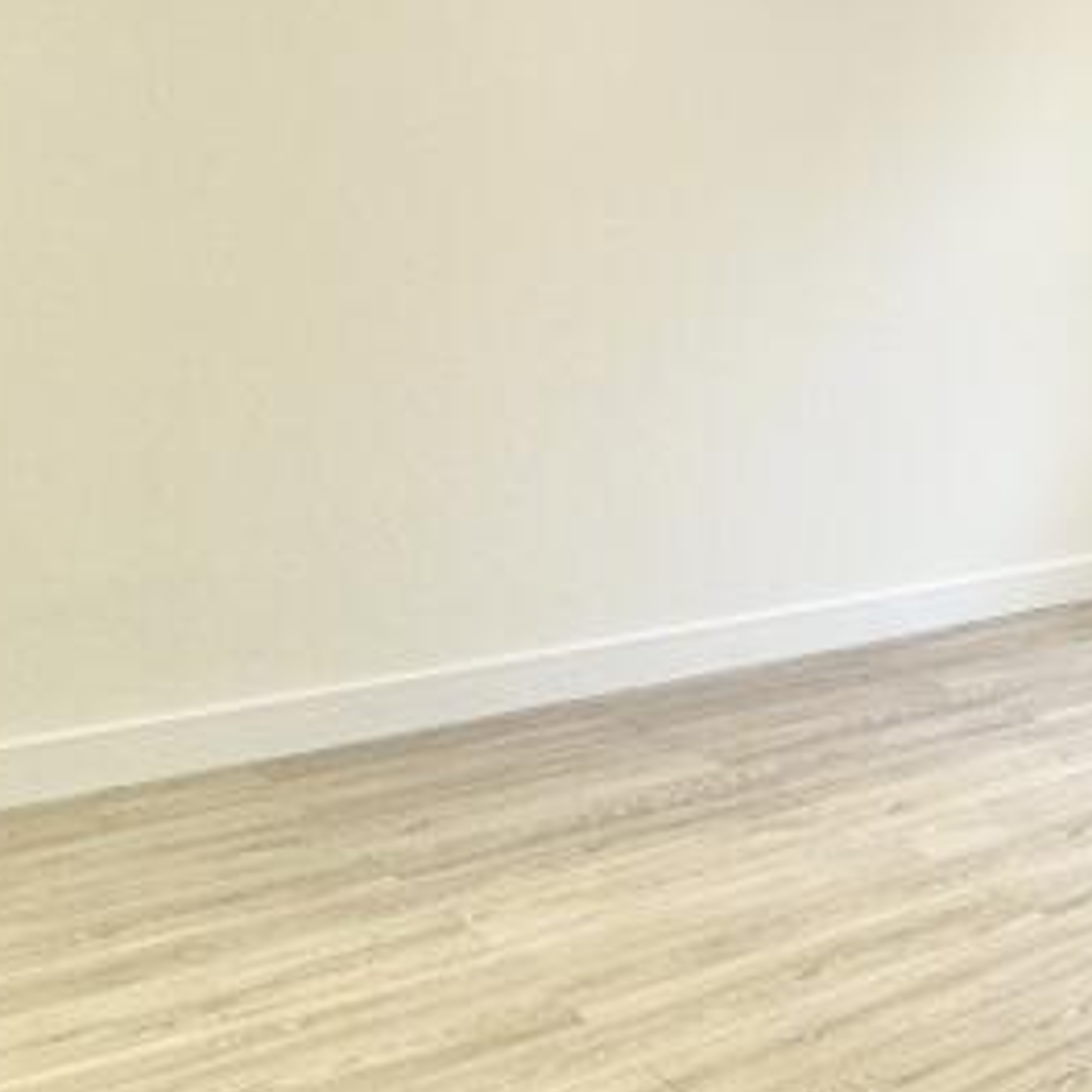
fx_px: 1713
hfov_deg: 27.4
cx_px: 1530
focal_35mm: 48
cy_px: 252
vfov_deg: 34.5
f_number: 2.2
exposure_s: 1/100
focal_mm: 2.22
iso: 125
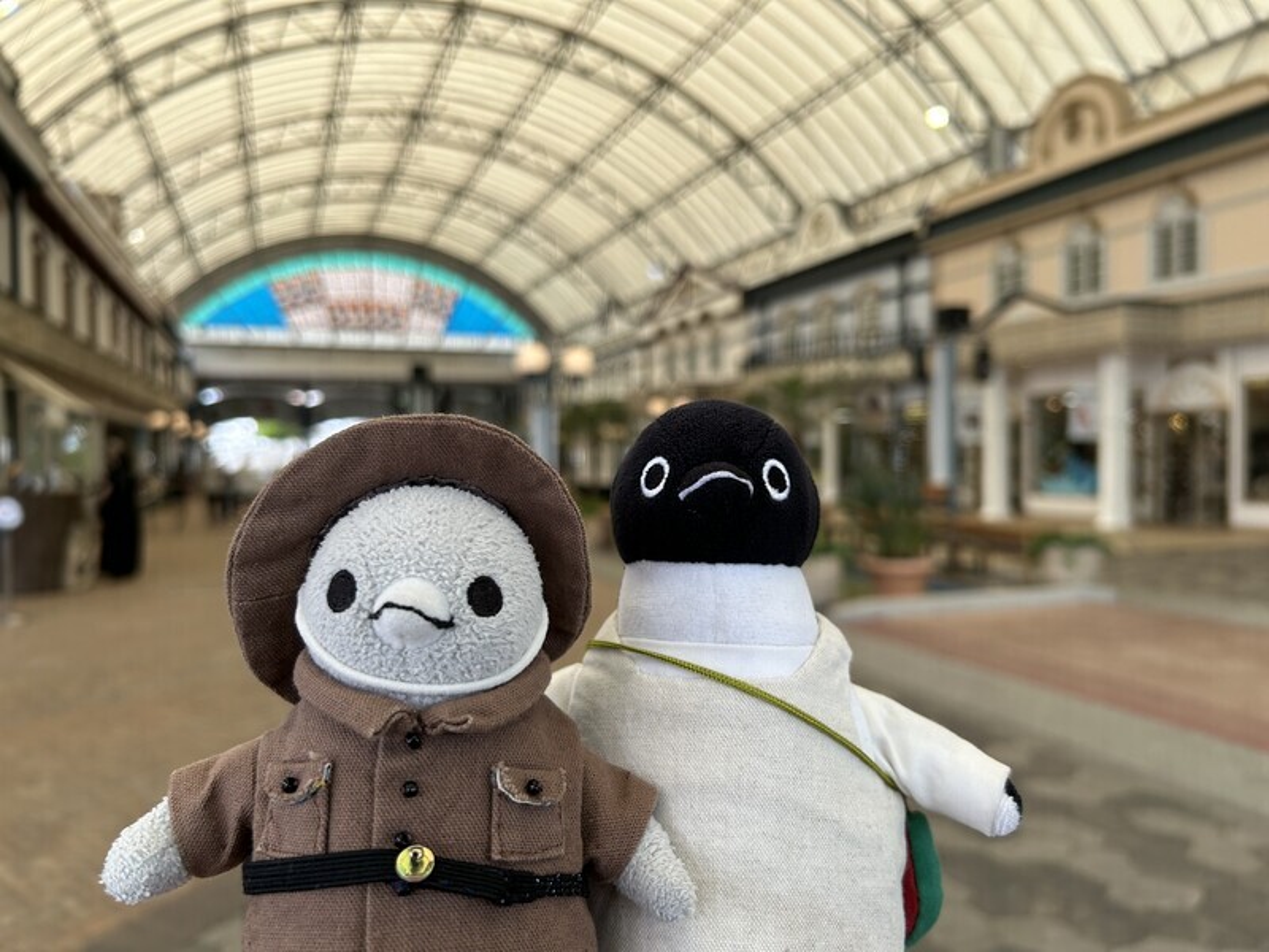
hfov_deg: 67.3
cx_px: 634
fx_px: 953
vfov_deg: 53.1
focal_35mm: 26
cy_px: 476
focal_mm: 5.7
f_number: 1.5
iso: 50
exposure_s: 1/814
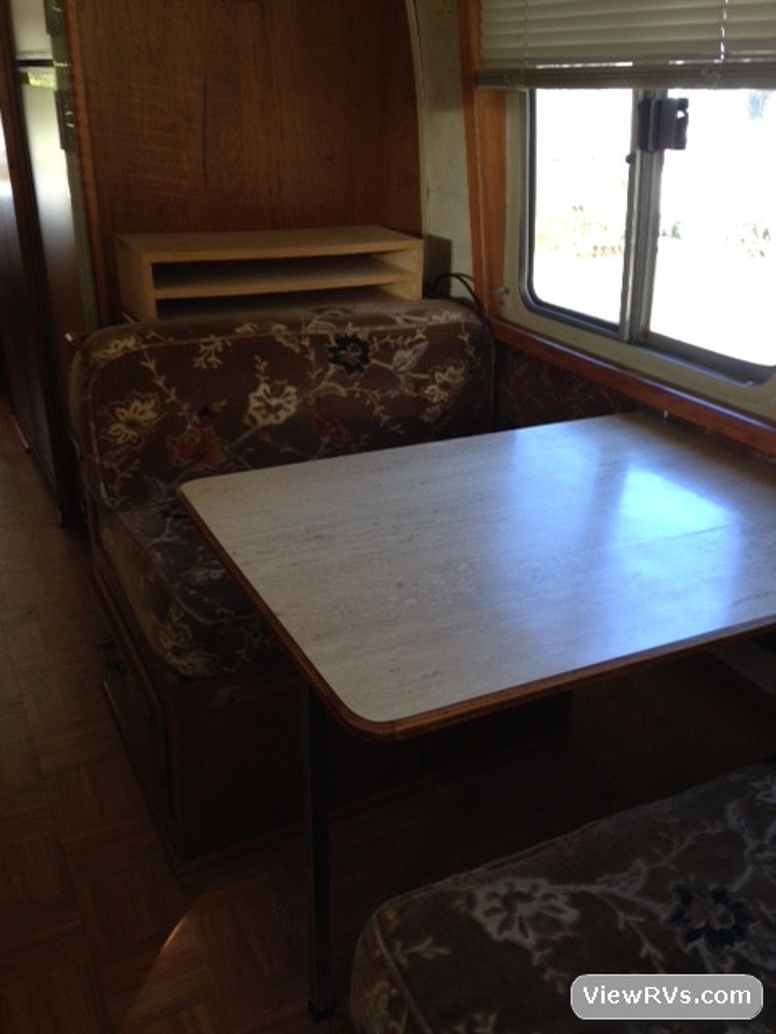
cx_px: 388
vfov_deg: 55.4
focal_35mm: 33
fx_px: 986
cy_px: 517
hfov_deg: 42.9
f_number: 2.4
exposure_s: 1/24
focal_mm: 4.12
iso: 50
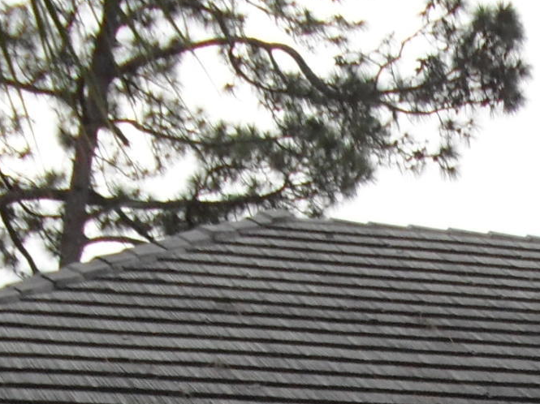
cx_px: 799
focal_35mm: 158
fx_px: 2463
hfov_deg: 12.0
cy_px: 849
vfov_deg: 8.8
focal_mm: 6.3
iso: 100
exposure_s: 1/180
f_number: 3.2
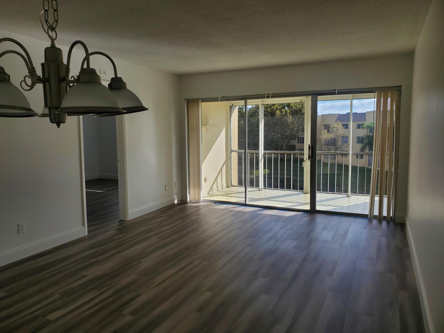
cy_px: 166
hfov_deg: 67.3
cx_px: 222
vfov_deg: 53.1
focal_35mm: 26
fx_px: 333
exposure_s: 1/689
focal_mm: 4.3
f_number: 2.4
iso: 50
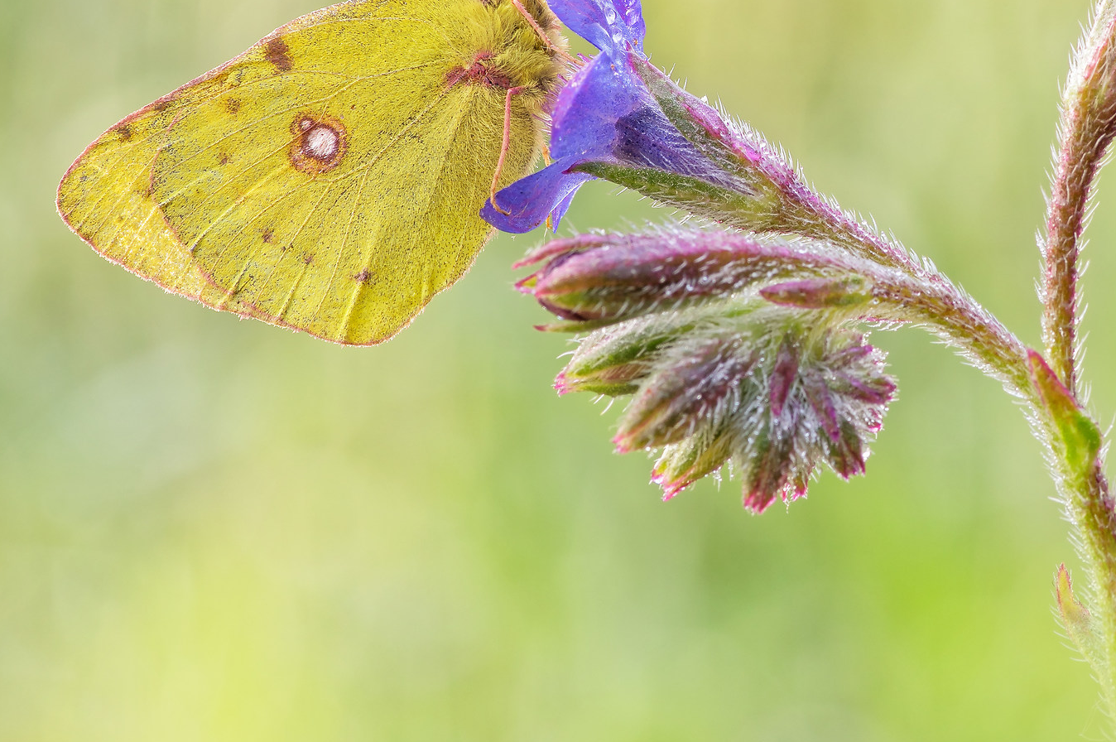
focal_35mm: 267
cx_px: 943
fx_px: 8269
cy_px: 193
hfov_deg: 7.7
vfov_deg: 5.1
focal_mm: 100
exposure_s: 1/5
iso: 100
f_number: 11
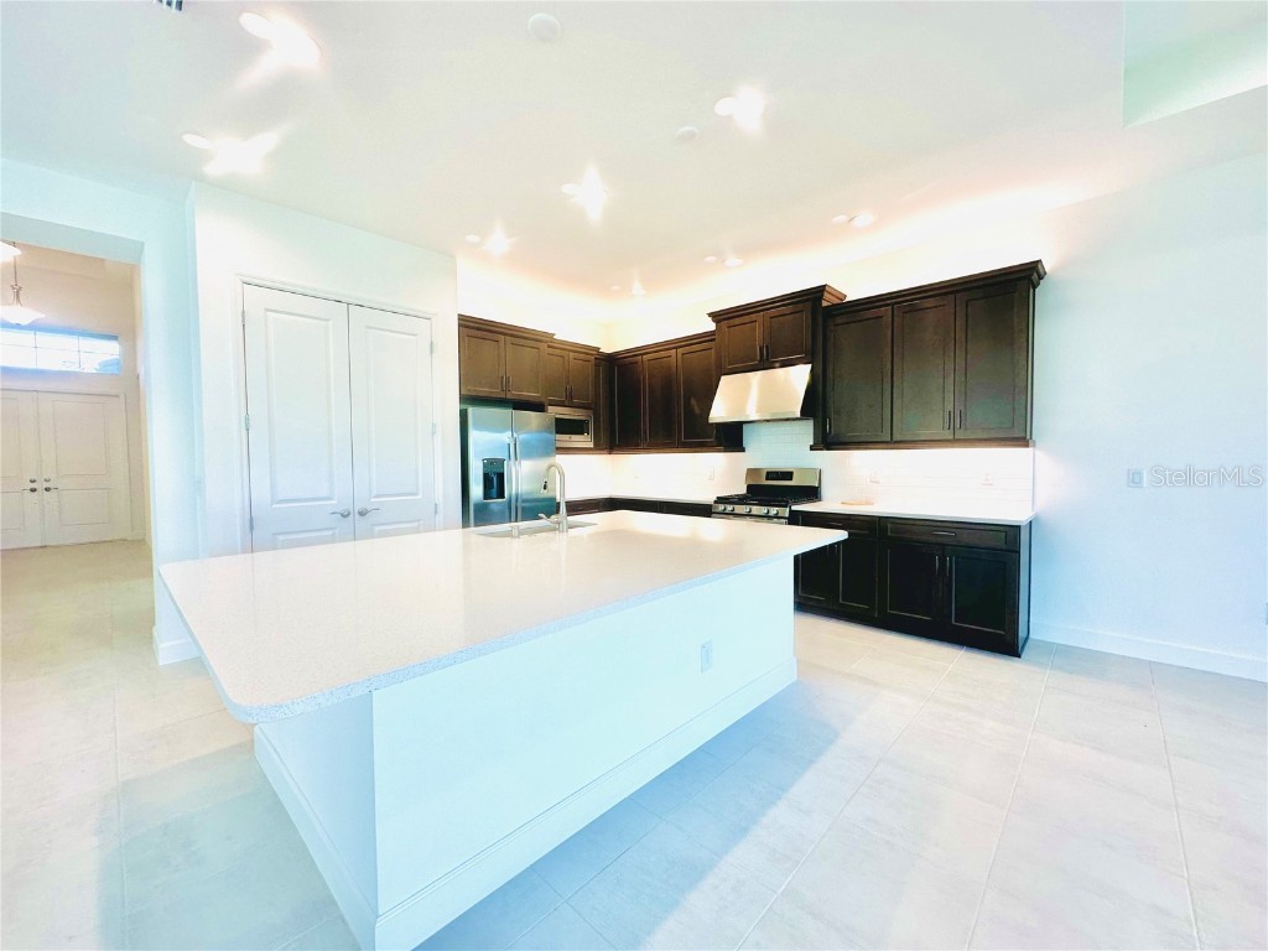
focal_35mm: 14
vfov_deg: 85.7
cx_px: 634
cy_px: 476
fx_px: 513
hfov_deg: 102.1
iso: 80
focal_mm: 2.22
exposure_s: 1/120
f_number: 2.2
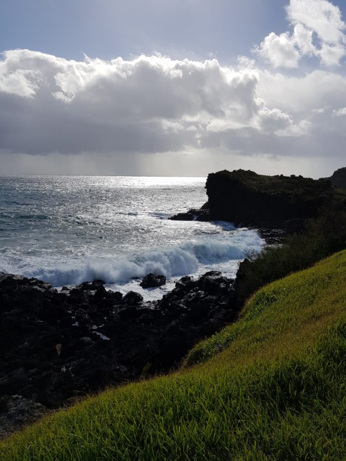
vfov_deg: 67.3
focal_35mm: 26
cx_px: 173
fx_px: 346
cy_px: 230
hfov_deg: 53.1
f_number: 1.7
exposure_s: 1/6784
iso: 40
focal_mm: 4.2
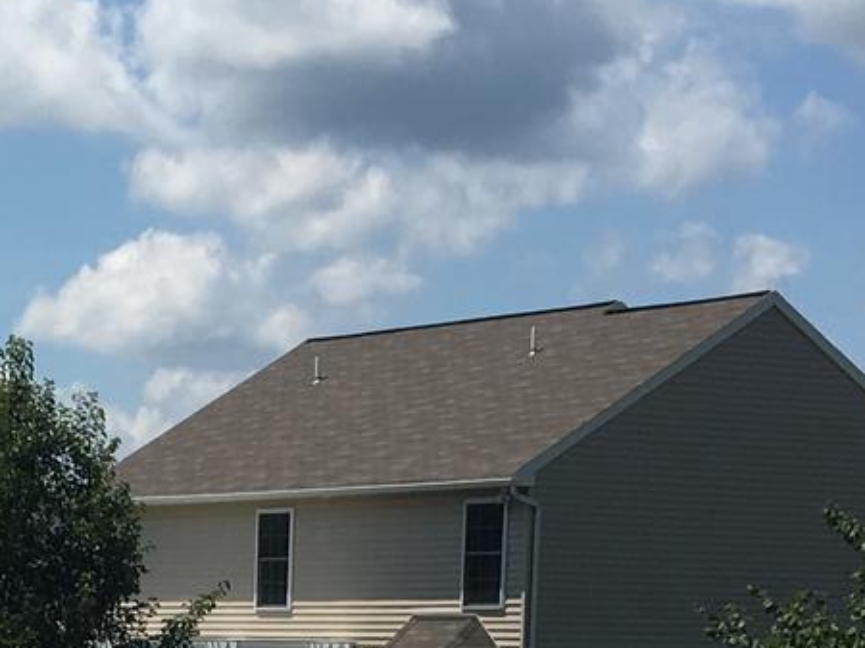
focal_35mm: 132
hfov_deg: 14.8
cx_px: 54
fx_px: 3297
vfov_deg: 10.6
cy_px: 1121
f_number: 2.2
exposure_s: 1/2564
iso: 25
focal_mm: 4.15
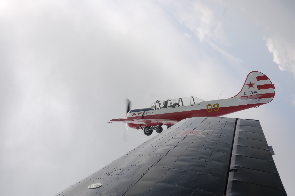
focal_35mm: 44
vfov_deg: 30.8
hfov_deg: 45.0
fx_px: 356
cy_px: 98
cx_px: 148
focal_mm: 29
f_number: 9
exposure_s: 1/320
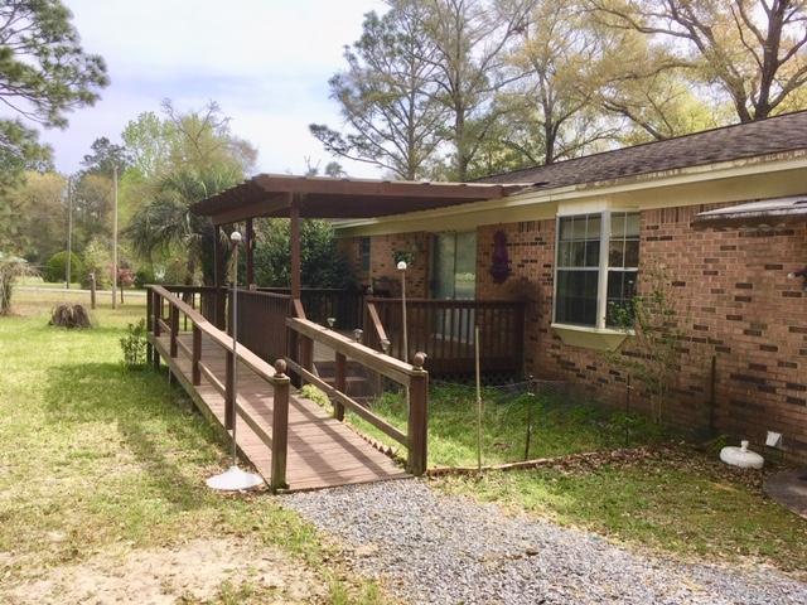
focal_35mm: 29
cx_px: 404
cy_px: 302
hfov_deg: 61.7
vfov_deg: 48.2
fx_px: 676
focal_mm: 4.15
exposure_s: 1/1115
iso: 25
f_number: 2.2
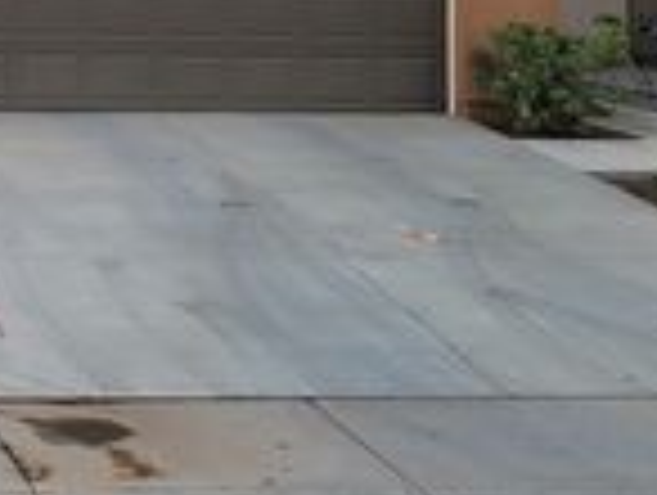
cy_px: -79
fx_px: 1692
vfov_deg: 16.1
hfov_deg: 20.1
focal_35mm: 89
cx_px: -202
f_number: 1.8
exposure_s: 1/497
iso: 40
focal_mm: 5.4
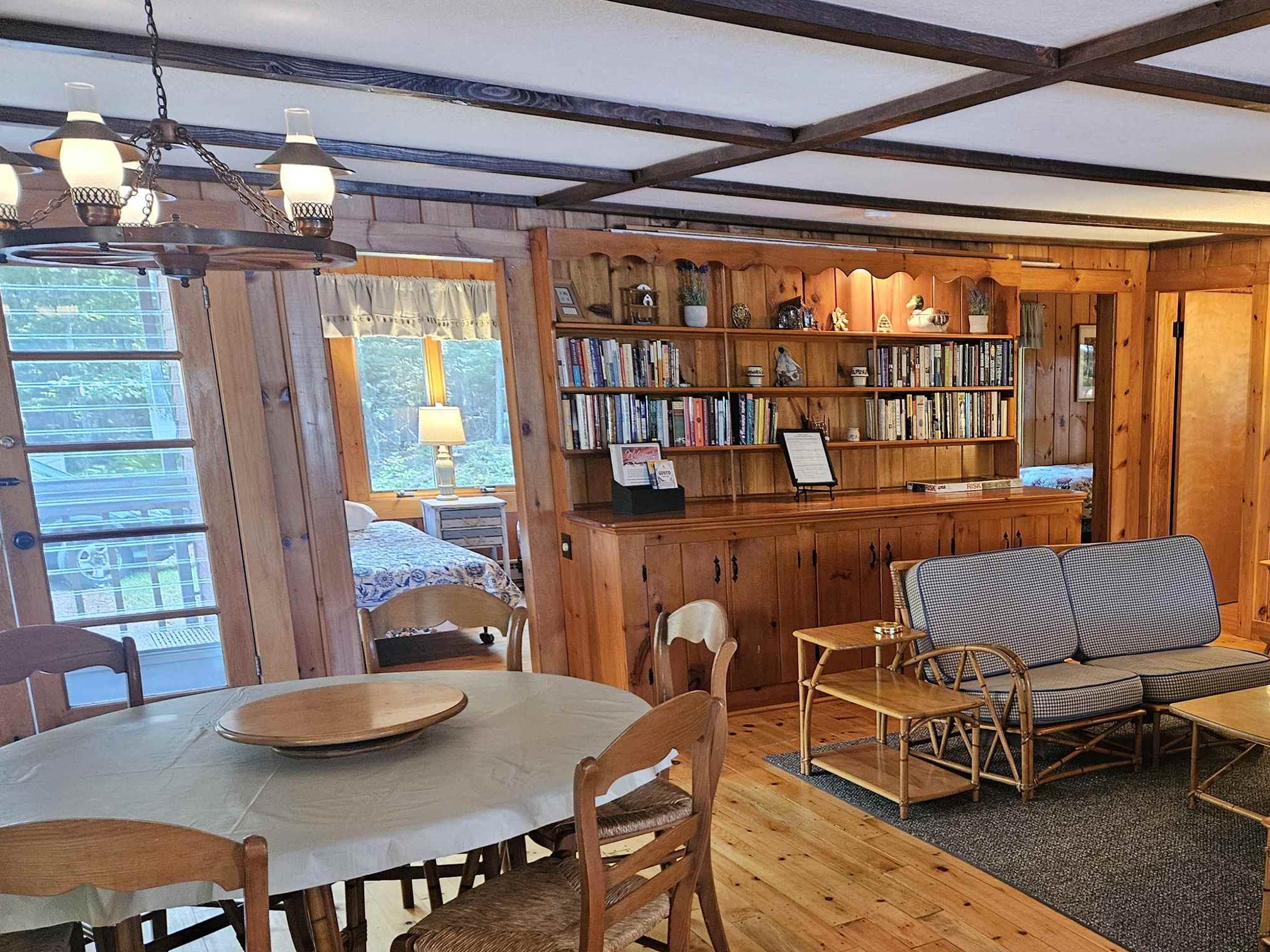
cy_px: 655
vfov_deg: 40.1
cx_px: 964
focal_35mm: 35
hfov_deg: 50.3
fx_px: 1284
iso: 640
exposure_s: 1/60
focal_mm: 5.4
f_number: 1.8
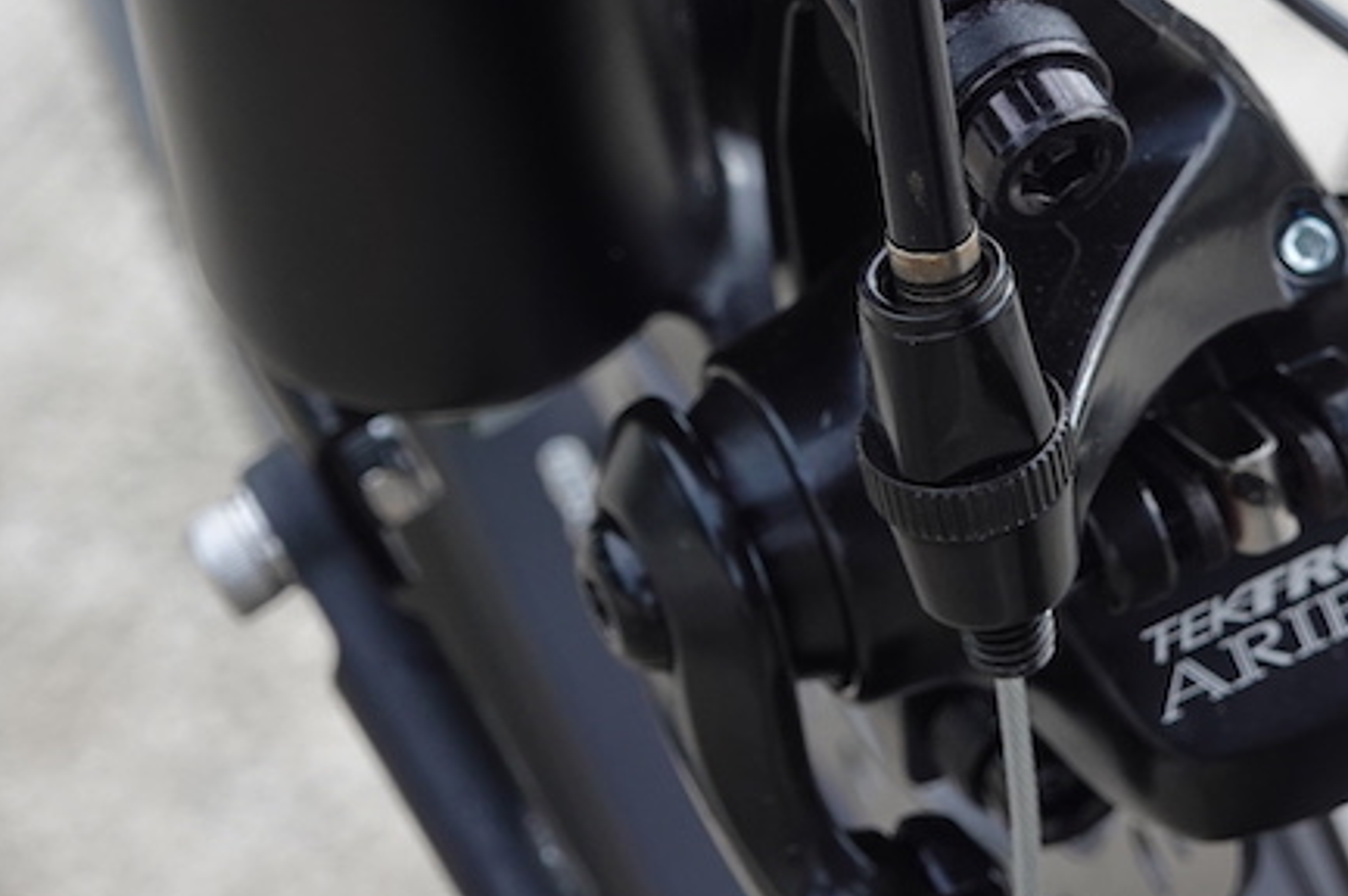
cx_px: 1202
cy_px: -103
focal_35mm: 208
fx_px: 7782
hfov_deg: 9.9
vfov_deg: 6.6
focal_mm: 27.44
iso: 100
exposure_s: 1/200
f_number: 4
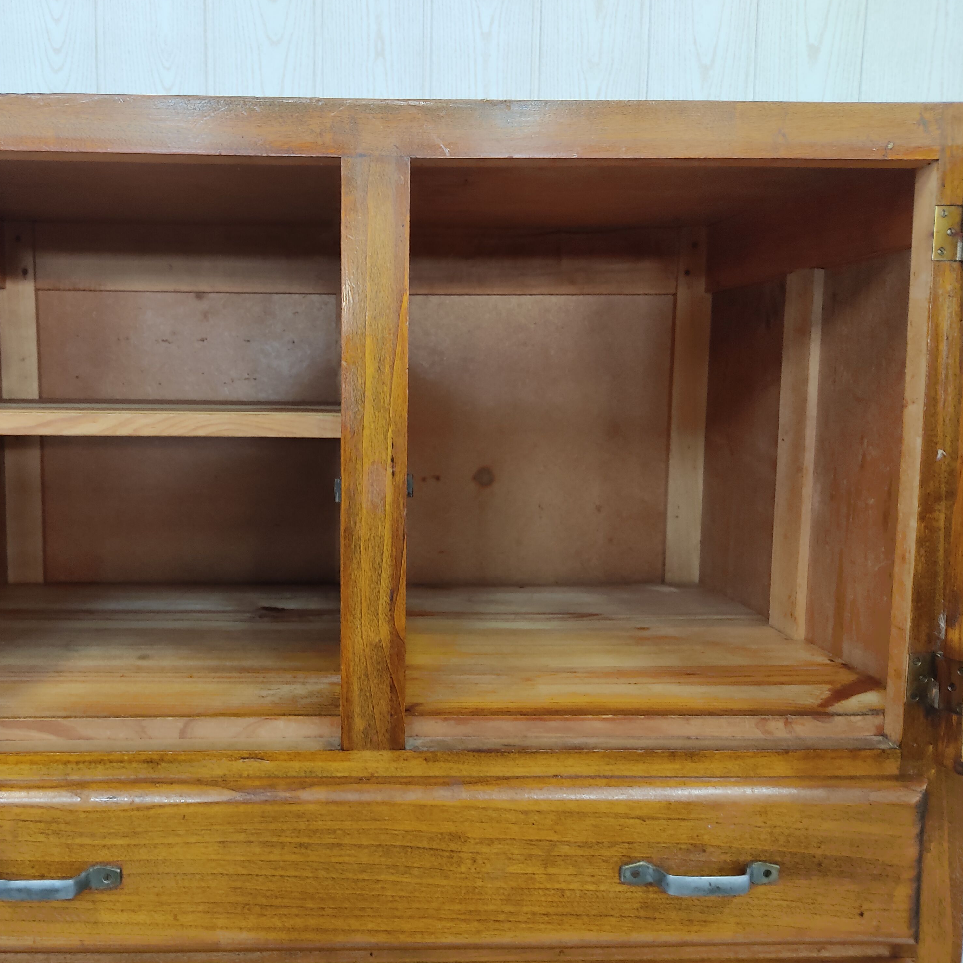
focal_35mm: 31
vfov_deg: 52.5
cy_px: 483
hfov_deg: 51.9
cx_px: 354
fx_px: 976
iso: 463
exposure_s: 1/33
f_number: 1.79
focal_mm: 4.74
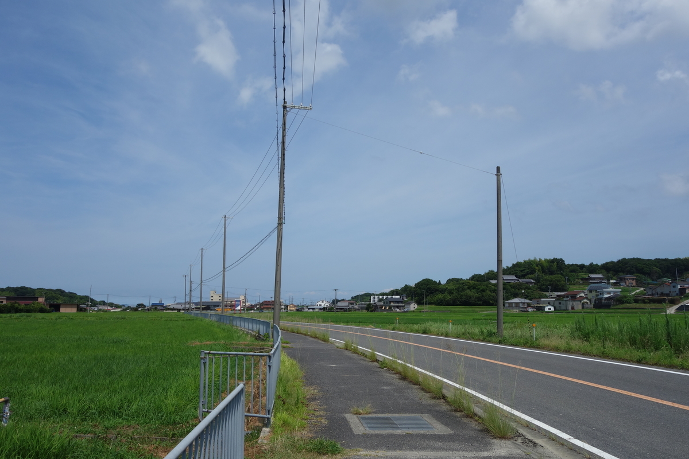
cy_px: 230
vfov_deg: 46.4
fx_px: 536
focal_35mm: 28
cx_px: 344
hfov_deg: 65.5
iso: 125
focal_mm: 10.4
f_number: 7.1
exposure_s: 1/640
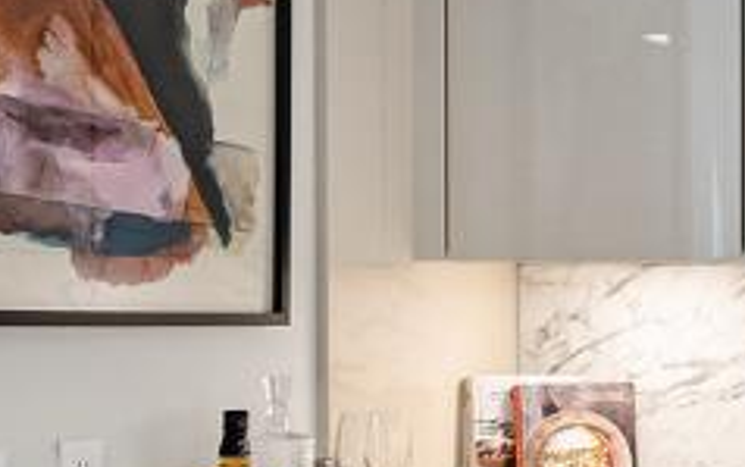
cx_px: 1437
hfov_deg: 17.4
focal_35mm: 90
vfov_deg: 14.5
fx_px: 1828
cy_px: 318
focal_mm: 14
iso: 400
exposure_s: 1/13
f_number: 11
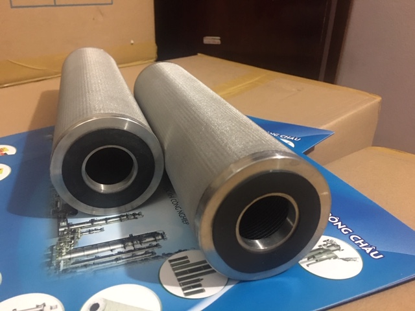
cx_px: 208
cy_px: 156
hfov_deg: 61.7
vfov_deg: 48.2
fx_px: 348
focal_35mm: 29
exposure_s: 1/4
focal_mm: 4.15
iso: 100
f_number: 2.2
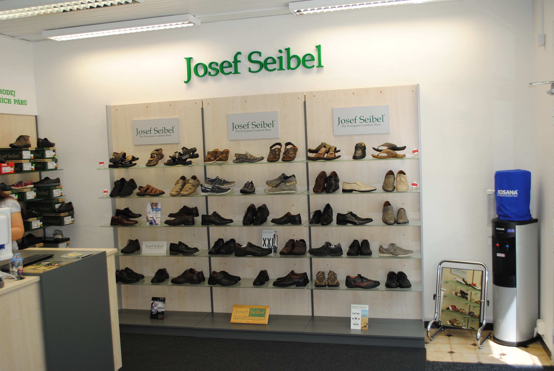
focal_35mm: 36
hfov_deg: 53.1
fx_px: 555
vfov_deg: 37.0
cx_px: 277
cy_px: 186
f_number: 4
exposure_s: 1/80
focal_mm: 24
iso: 200
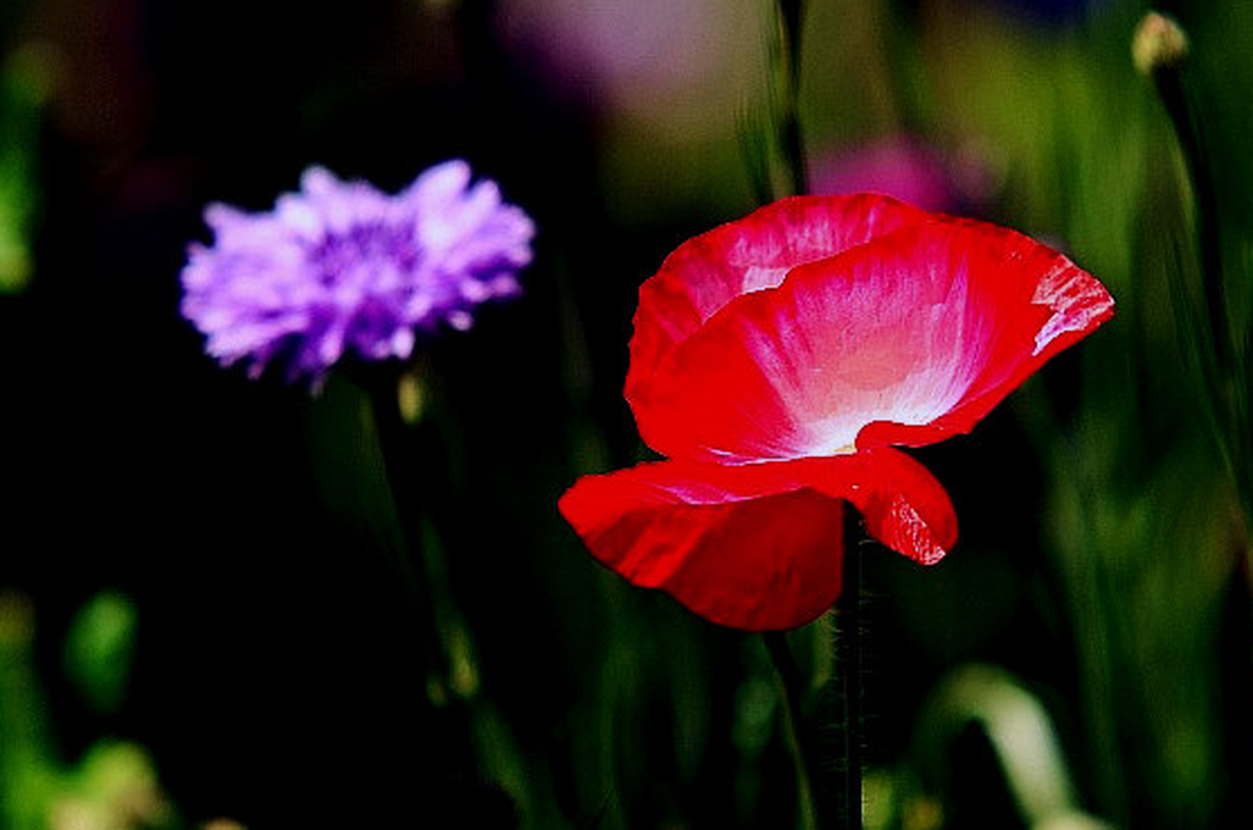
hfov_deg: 4.8
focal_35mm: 431
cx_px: 621
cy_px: 396
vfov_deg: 3.2
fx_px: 14971
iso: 100
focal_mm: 200
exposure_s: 1/1600
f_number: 3.5
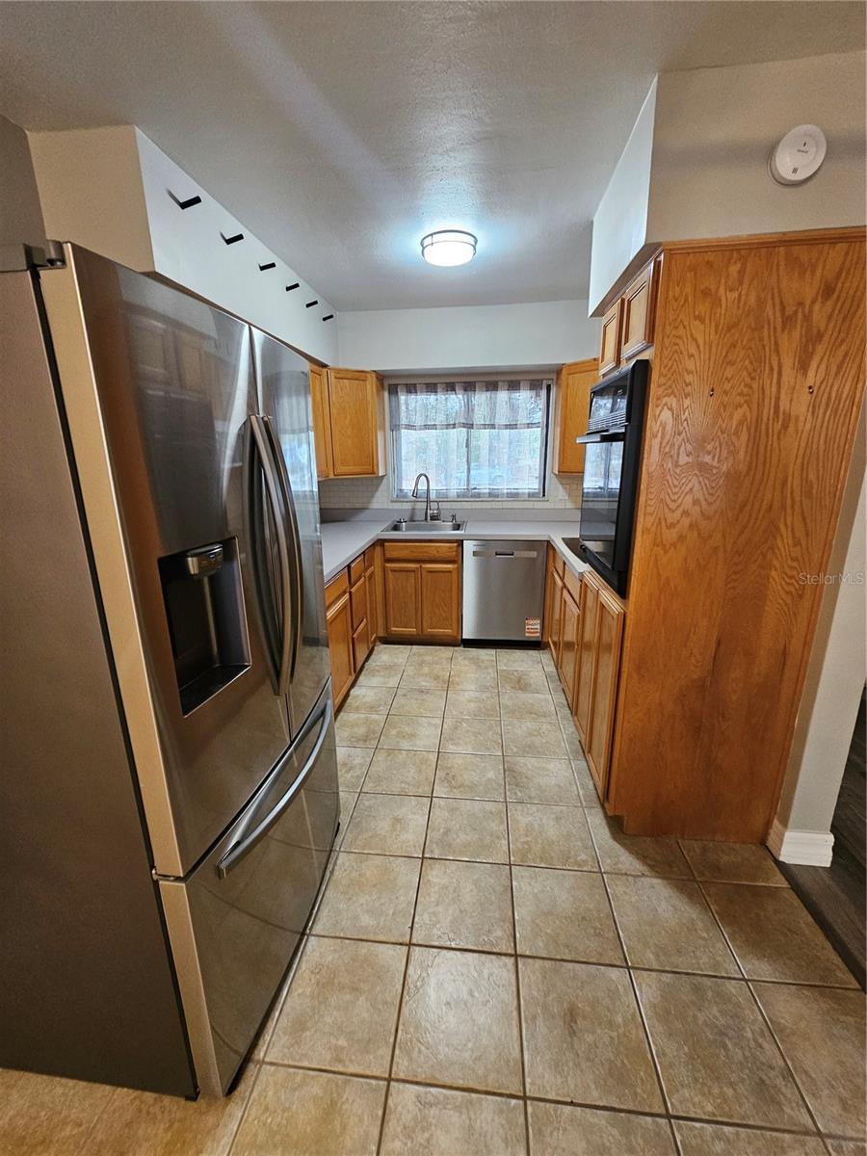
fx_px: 434
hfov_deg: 89.9
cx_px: 434
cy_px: 578
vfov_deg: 106.2
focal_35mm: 13
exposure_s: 1/30
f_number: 2.2
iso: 320
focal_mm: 2.2
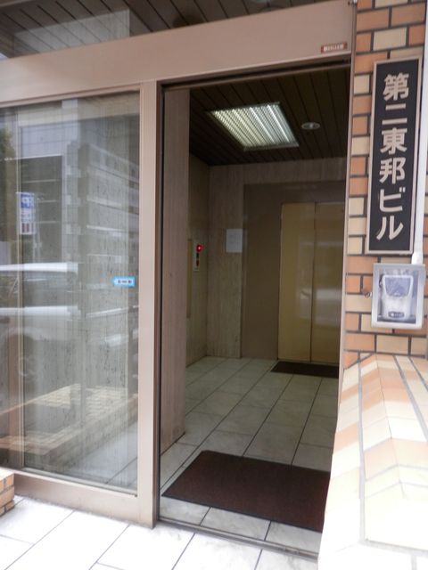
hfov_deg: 54.9
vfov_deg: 69.4
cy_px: 285
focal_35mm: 25
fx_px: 412
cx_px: 214
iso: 125
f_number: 3
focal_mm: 4.5
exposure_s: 1/30
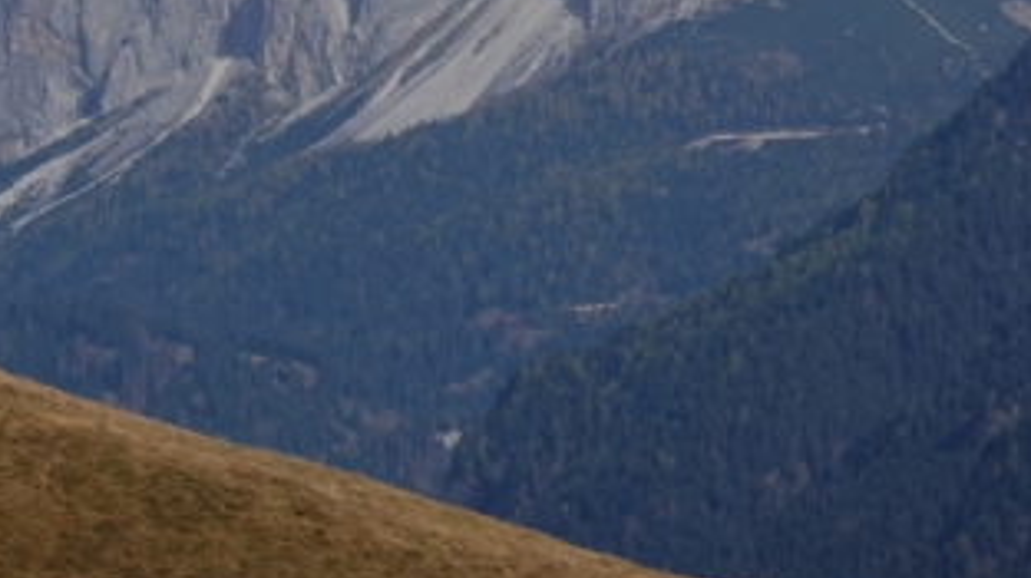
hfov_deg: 4.3
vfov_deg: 2.4
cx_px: 307
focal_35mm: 497
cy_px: -144
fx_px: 13578
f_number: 6.3
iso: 125
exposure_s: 1/1000
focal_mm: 69.49
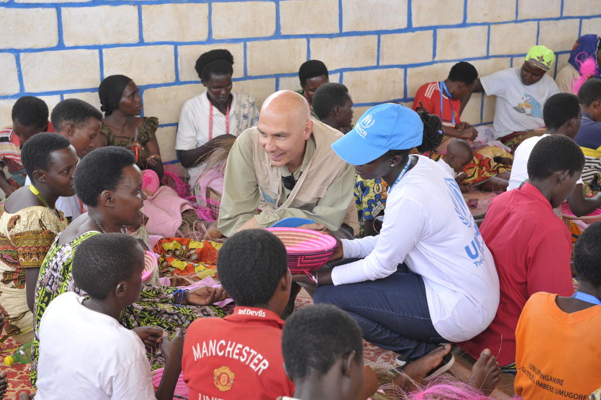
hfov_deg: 34.5
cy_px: 200
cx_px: 300
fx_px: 968
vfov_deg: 23.4
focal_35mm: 58
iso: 250
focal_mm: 58
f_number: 5
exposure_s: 1/125
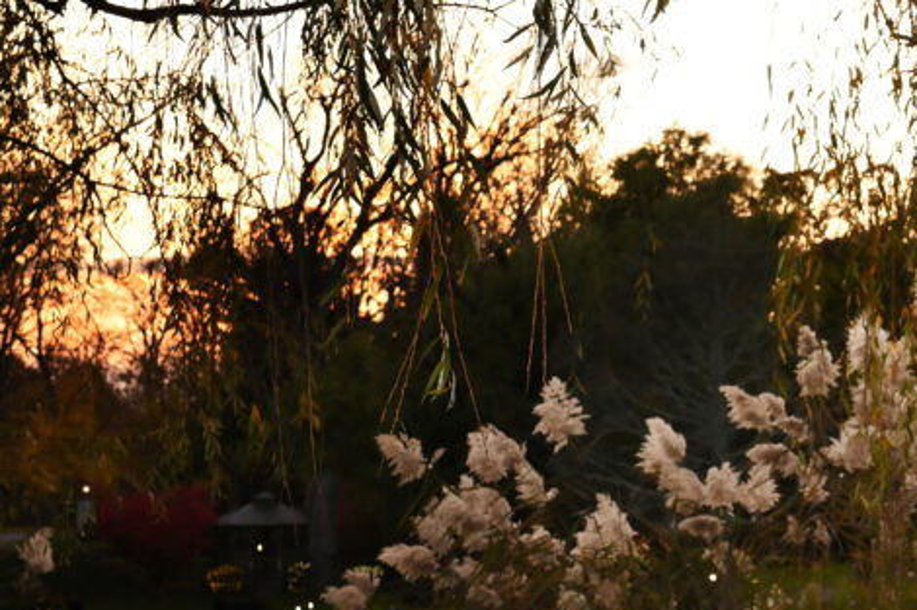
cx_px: 812
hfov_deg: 16.6
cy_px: 508
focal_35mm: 122
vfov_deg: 11.2
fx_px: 3106
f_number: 7.1
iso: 500
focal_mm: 56
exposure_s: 1/100
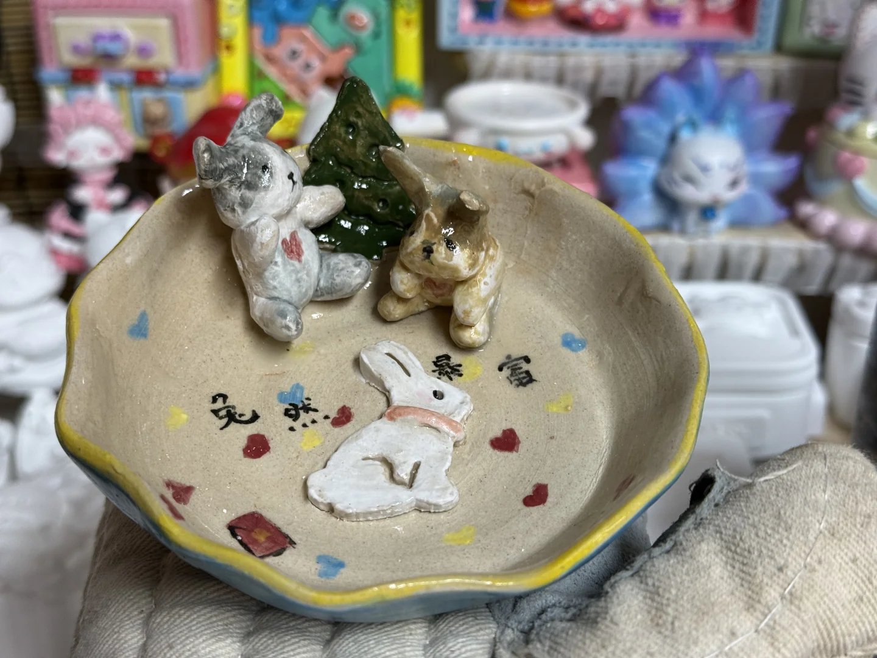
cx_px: 438
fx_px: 1216
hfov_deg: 39.7
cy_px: 329
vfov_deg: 30.3
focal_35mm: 48
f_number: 1.78
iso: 80
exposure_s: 1/50
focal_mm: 6.76
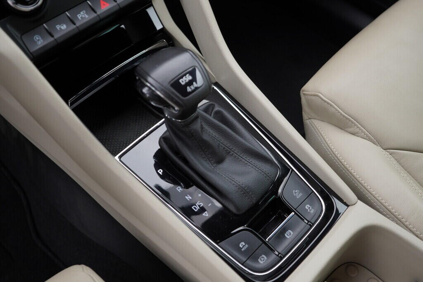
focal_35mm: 36
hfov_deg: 53.1
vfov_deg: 36.9
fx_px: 423
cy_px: 141
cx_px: 212
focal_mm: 24
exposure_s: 1/40
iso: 125
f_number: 2.8
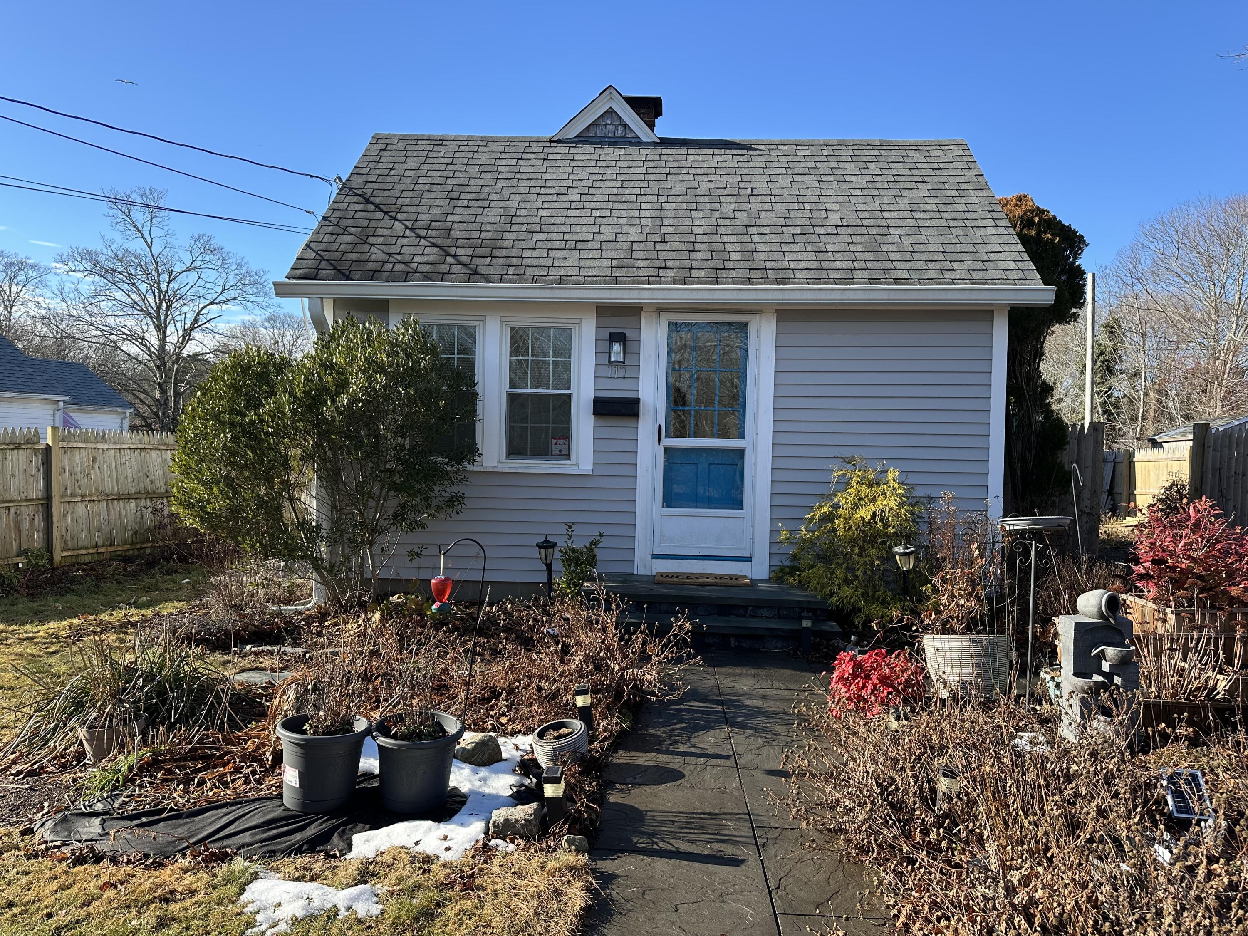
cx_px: 624
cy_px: 468
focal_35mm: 24
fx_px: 865
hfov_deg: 71.6
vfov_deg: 56.8
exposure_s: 1/1412
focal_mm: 6.86
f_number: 1.78
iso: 80
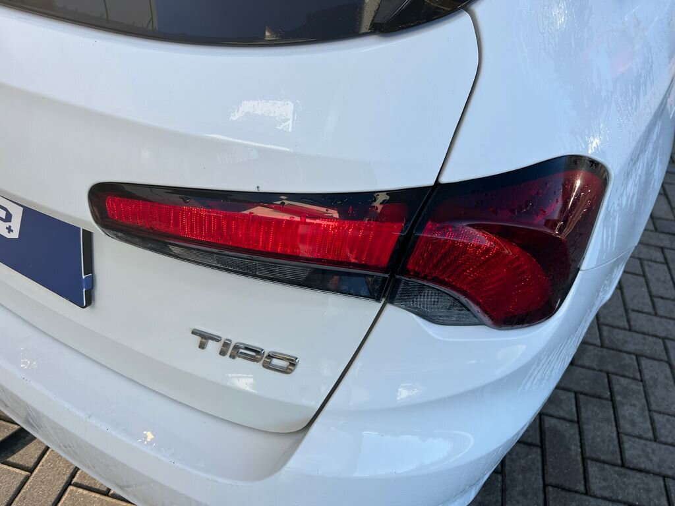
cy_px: 253
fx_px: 507
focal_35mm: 26
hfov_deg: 67.3
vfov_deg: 53.1
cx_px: 338
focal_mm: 5.1
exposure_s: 1/804
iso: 50
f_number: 1.6
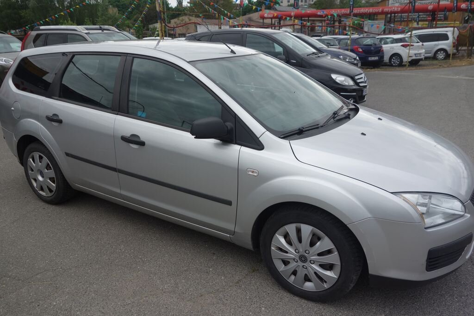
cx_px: 237
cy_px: 158
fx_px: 369
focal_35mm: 28
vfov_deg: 46.4
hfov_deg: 65.5
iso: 125
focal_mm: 10.4
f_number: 4
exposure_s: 1/500
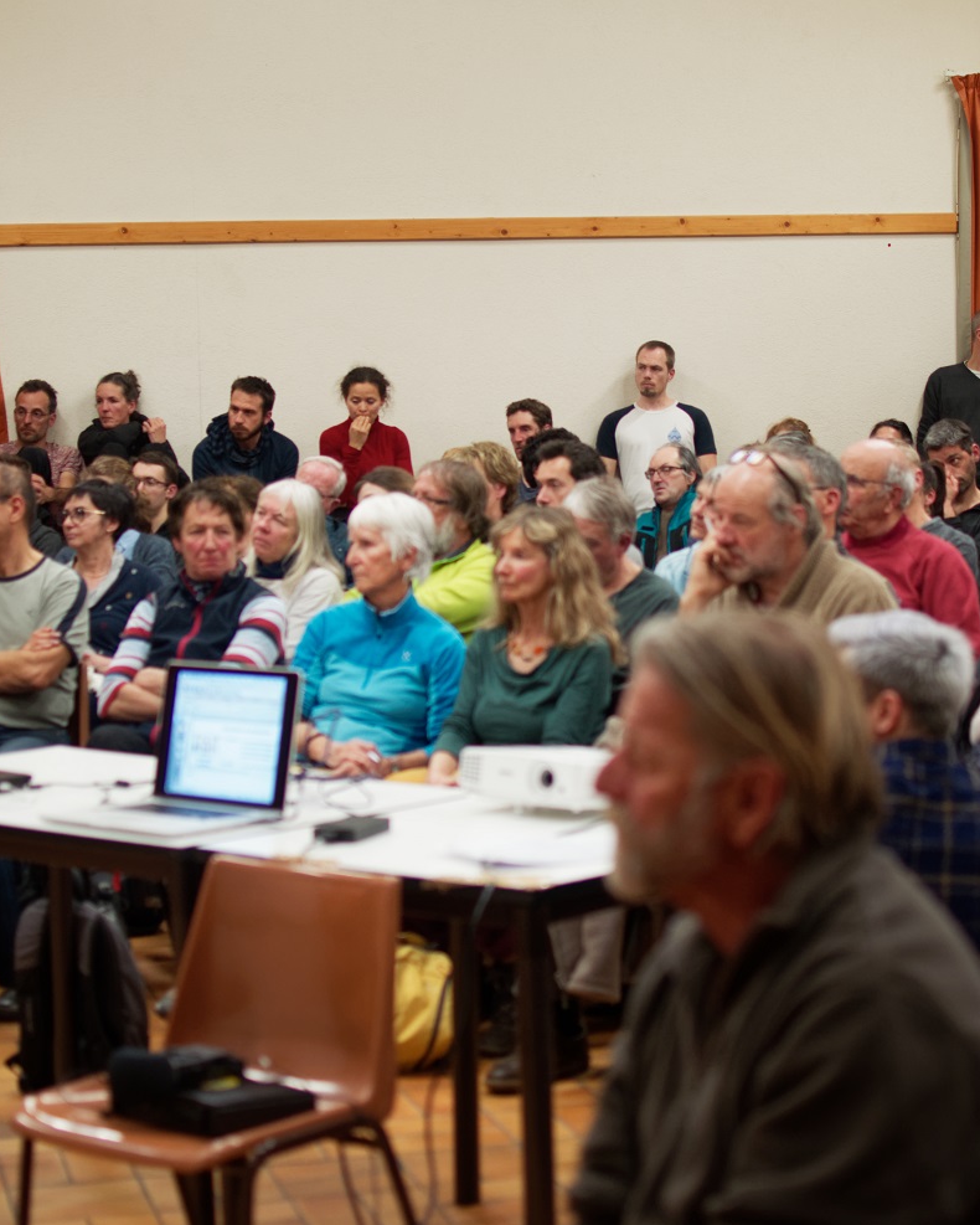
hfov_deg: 20.5
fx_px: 2708
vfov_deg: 25.5
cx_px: 541
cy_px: 615
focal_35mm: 75
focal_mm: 35
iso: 800
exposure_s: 1/100
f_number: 1.8
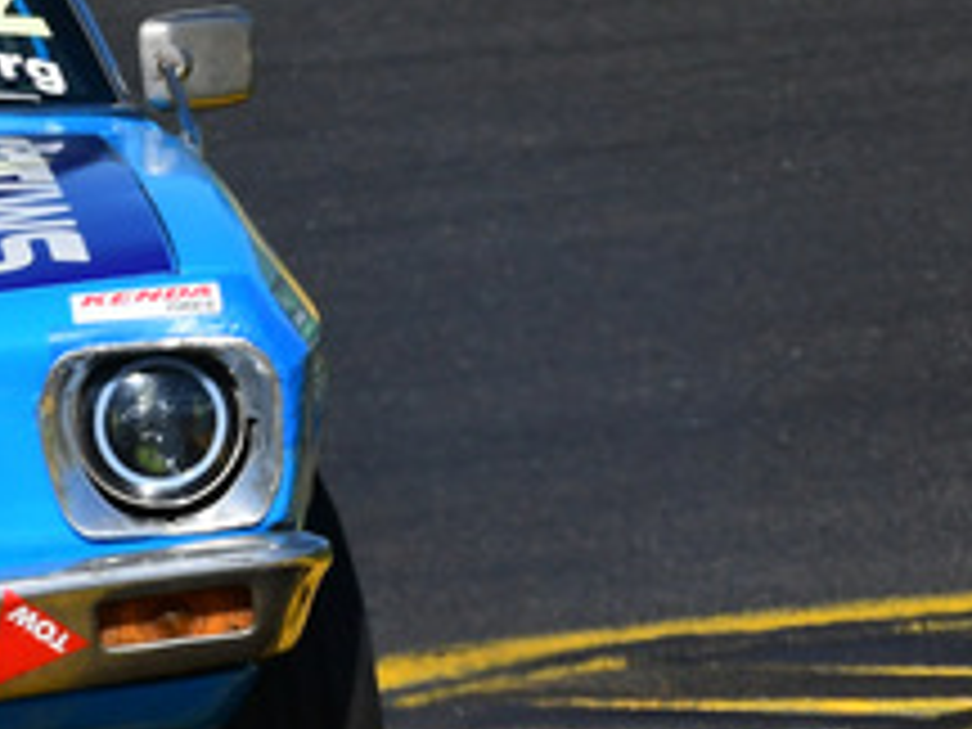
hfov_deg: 1.1
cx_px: 14
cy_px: -144
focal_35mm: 1873
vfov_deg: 0.8
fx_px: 52593
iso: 400
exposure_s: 1/640
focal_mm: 350
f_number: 13
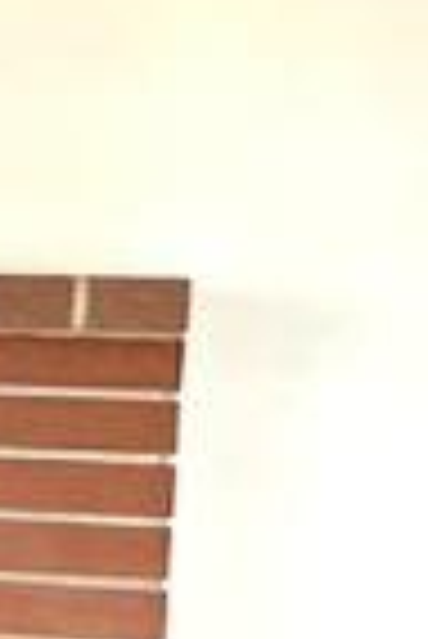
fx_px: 2739
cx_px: -1780
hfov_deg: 5.9
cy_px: 466
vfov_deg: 13.3
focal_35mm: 154
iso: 200
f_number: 2.2
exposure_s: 1/60
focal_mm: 2.22
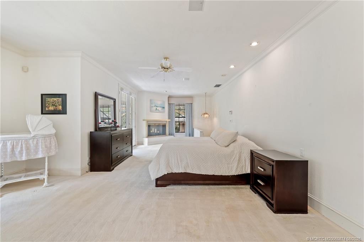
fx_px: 142
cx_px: 182
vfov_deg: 81.2
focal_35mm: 14
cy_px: 121
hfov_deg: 104.3
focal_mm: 14
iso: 250
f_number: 9
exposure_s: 1/1.67
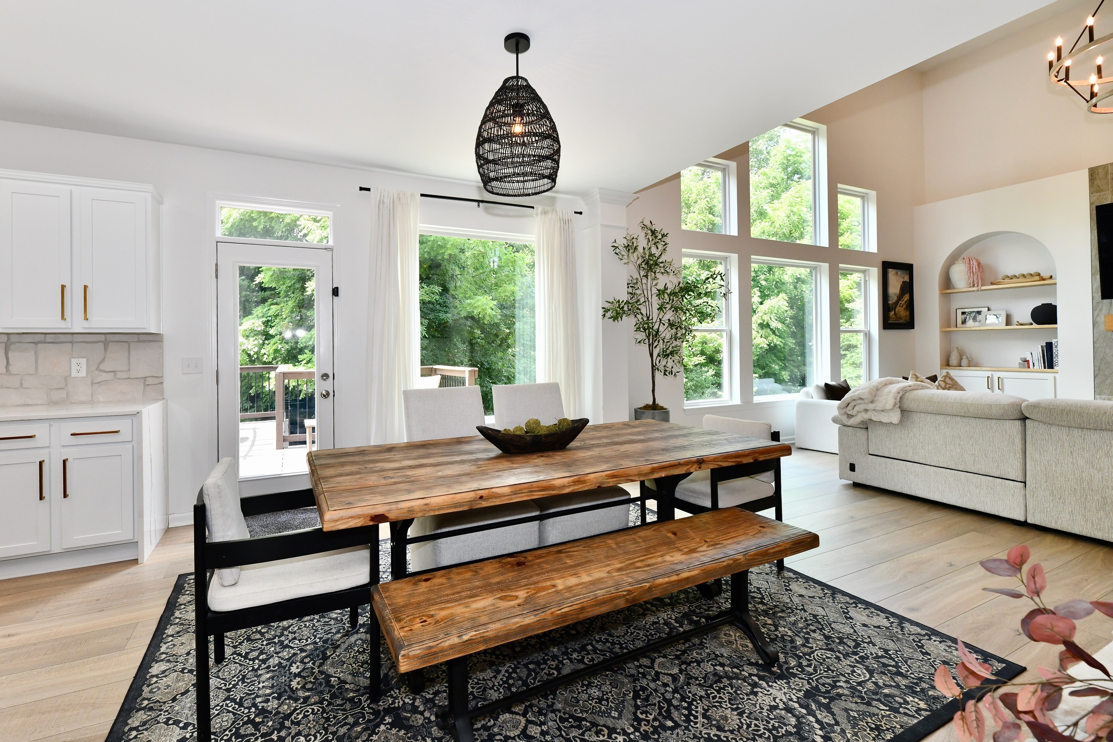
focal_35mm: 15
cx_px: 517
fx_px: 464
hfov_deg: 100.2
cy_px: 353
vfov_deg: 77.3
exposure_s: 1/200
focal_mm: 14
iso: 800
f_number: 7.1
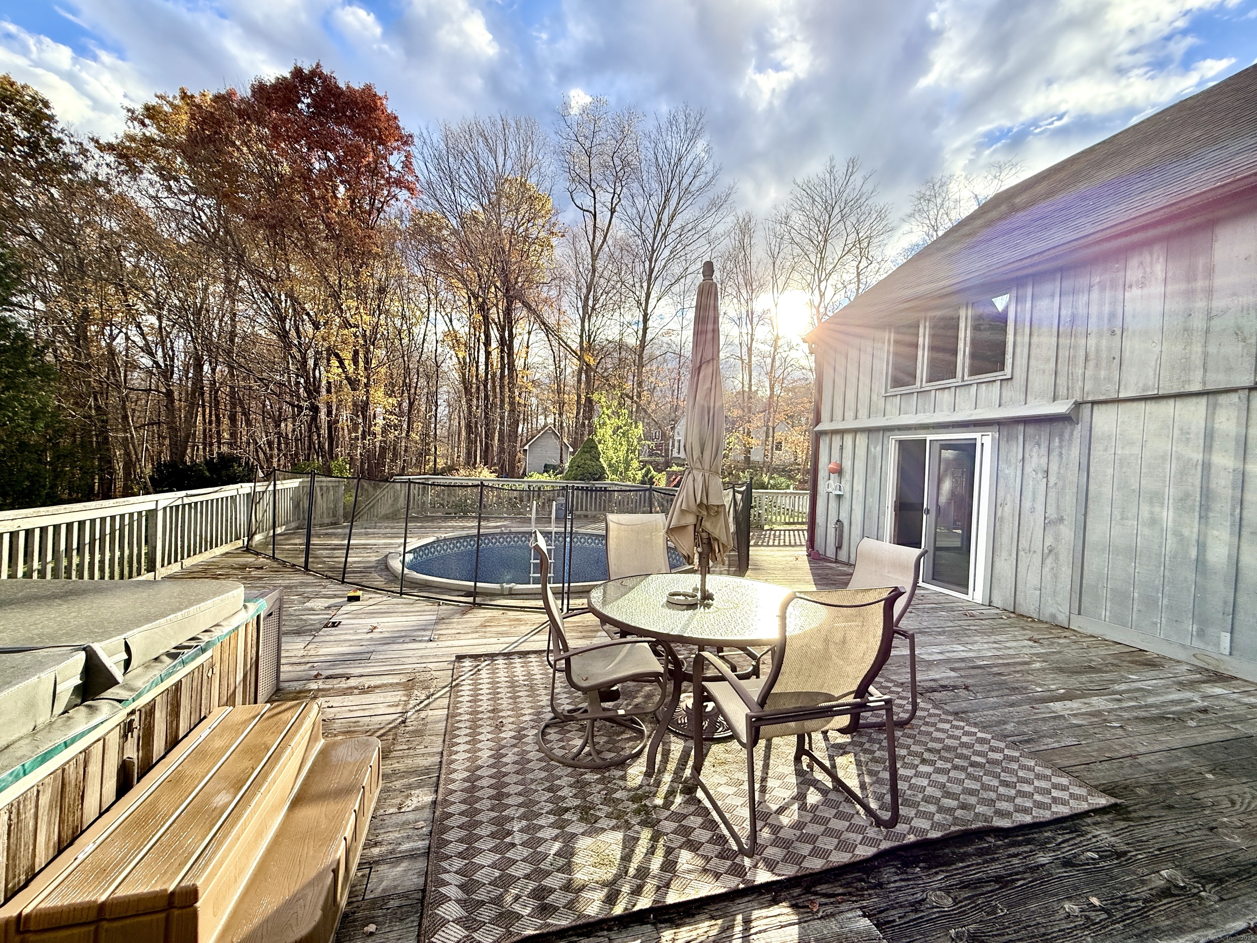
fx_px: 508
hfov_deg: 102.1
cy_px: 472
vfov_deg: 85.7
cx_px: 628
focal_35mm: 14
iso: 64
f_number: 2.2
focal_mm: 2.22
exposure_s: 1/751
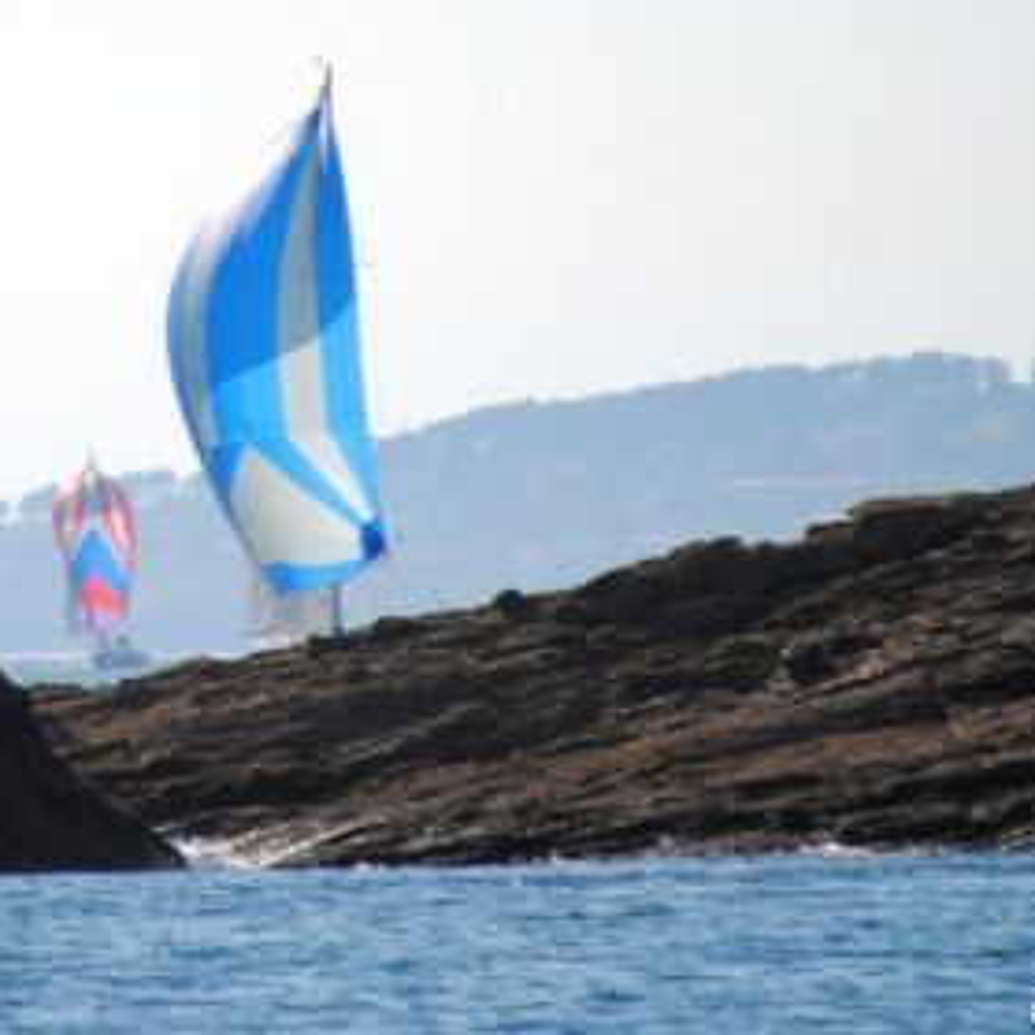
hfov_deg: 2.4
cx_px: -7
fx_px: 24762
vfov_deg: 2.4
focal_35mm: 732
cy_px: 72
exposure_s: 1/1250
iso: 200
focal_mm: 200
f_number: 5.6
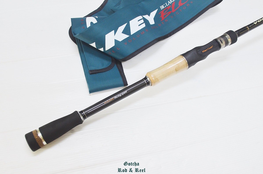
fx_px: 262
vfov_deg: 36.7
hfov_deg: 53.2
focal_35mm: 36
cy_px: 87
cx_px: 132
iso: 400
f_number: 6.3
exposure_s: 1/5
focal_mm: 24
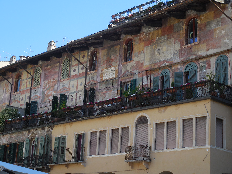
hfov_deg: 27.8
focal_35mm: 70
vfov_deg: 21.0
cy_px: 87
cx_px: 116
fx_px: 469
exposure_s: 1/320
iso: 125
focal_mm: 12.6
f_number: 4.7
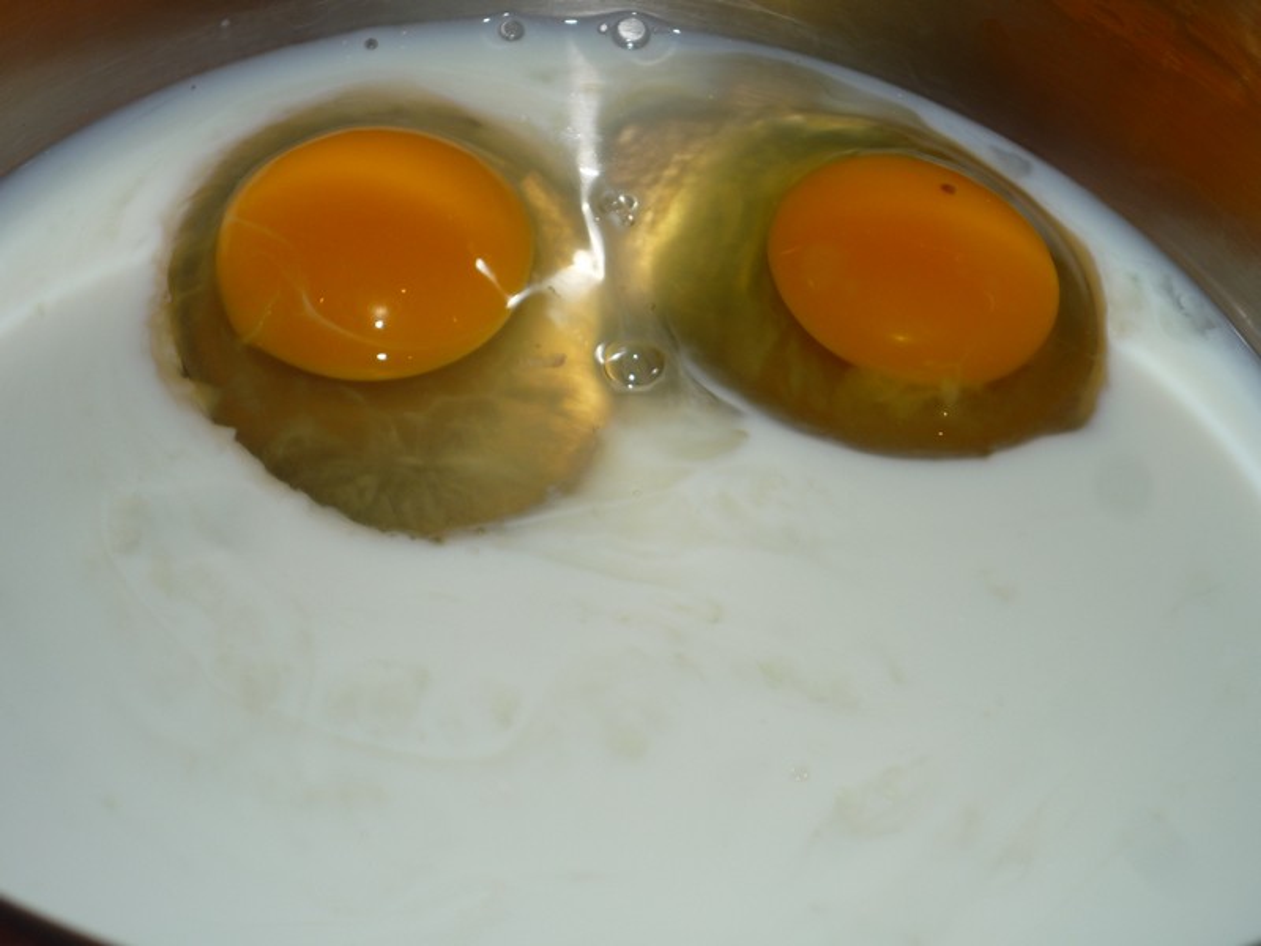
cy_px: 473
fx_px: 2259
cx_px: 630
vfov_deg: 23.7
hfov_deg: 31.2
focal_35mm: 62
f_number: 5.2
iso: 100
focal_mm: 10.9
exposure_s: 1/40
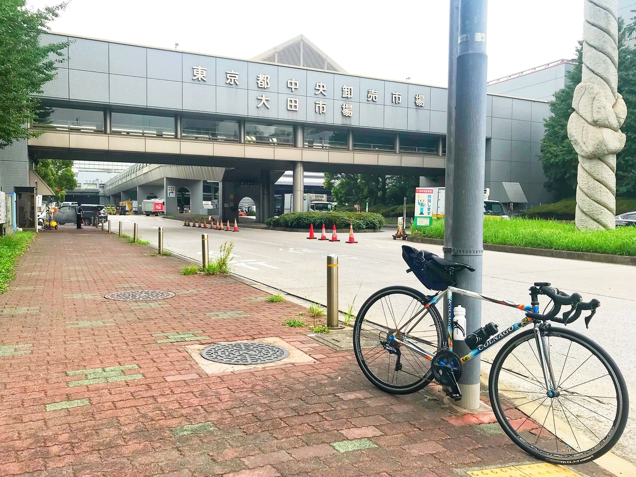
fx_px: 514
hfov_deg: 63.4
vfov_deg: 49.7
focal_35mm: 28
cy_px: 238
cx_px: 318
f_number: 1.8
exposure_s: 1/847
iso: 20
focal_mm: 3.99
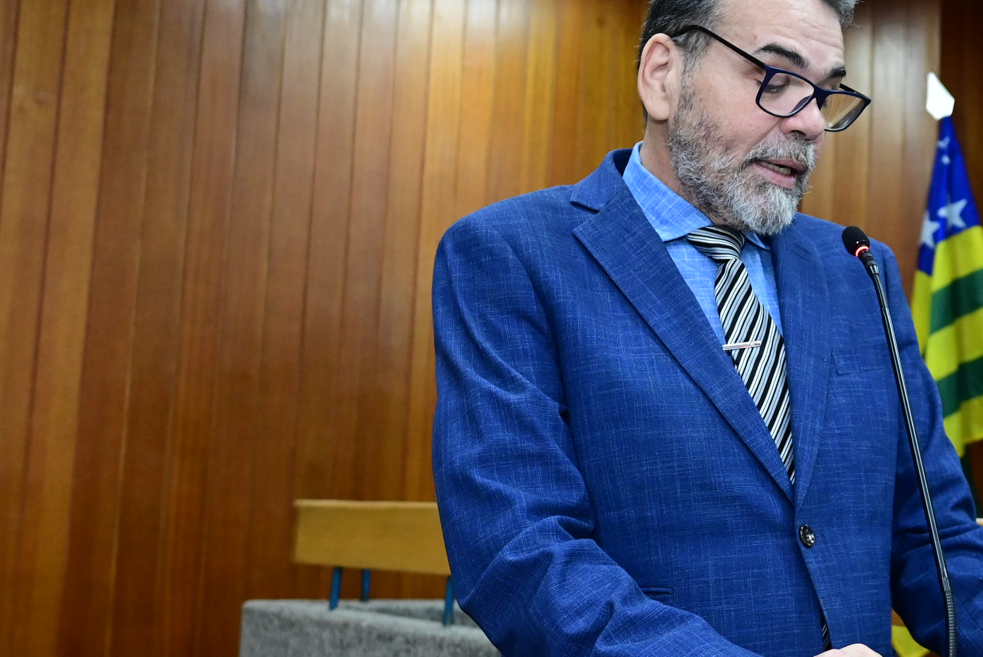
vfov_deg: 24.2
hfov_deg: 34.8
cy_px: 364
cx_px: 743
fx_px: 1530
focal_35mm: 56
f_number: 3.5
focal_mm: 24
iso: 2500
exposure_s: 1/125
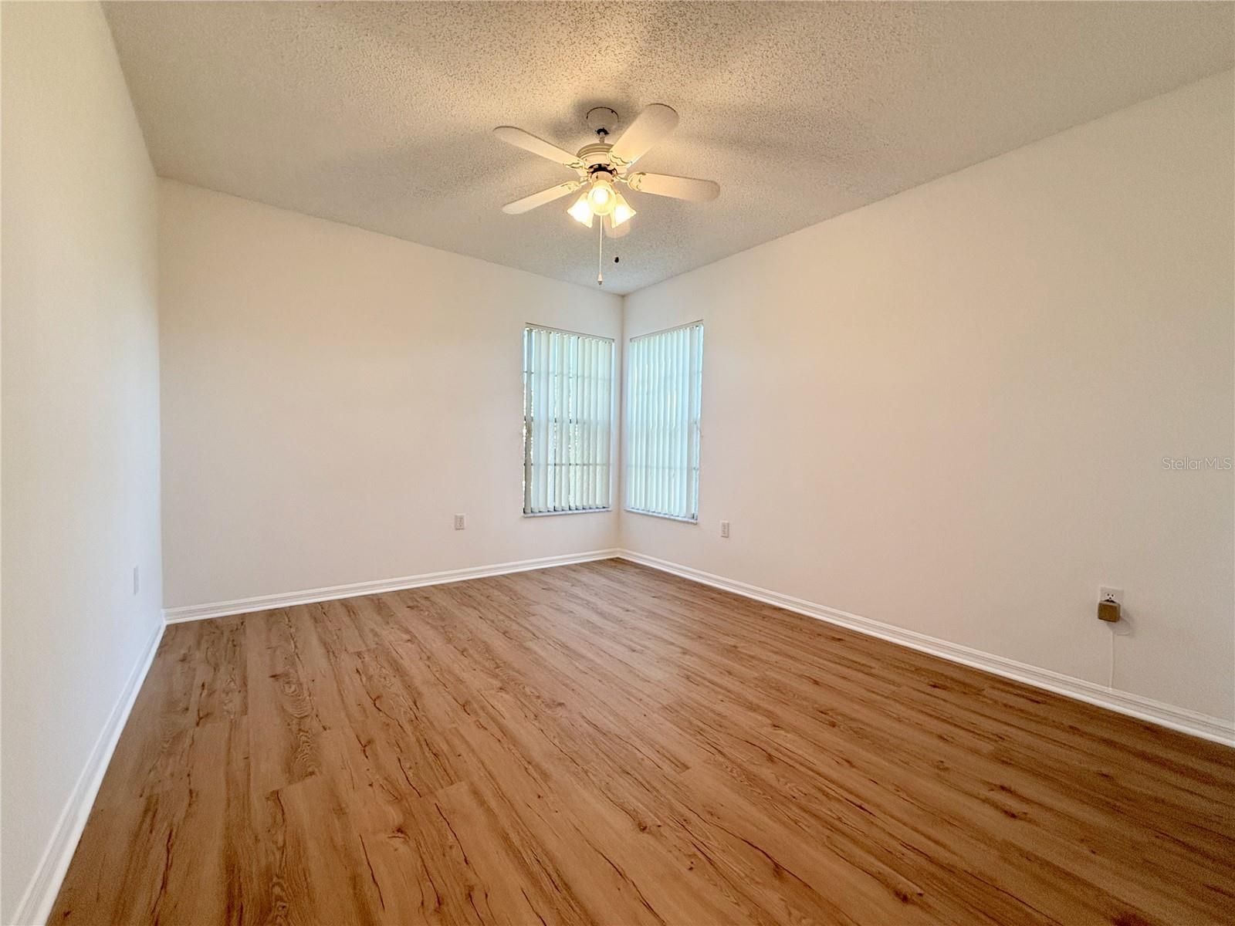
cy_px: 463
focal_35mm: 14
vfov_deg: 85.7
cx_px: 618
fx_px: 499
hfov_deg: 102.1
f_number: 2.2
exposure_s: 1/120
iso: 160
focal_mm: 2.22
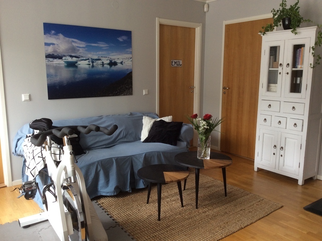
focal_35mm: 32
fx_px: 297
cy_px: 120
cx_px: 161
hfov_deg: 56.9
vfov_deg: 44.1
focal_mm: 3.3
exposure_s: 1/25
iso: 40
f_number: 2.4
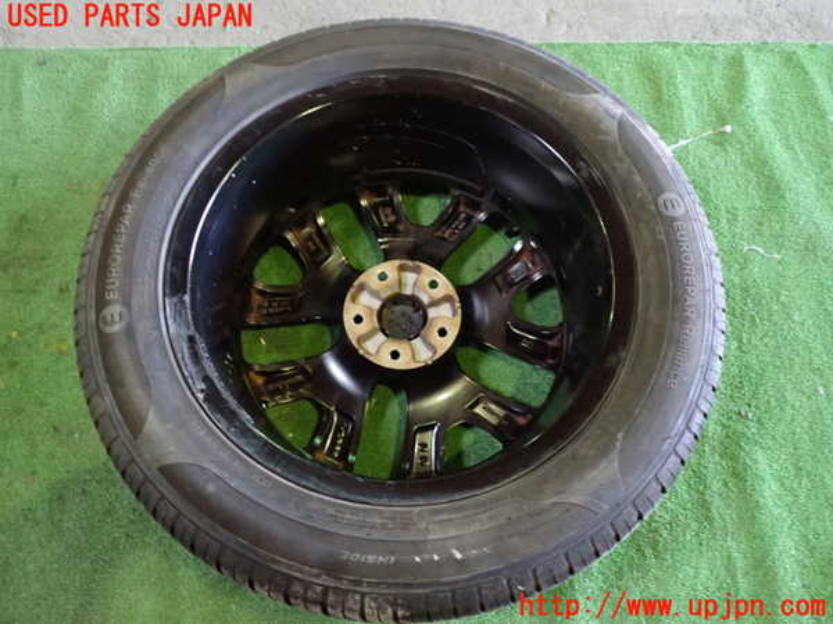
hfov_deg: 60.0
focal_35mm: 30
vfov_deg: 46.8
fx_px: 722
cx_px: 416
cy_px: 312
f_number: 2.3
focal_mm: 5.4
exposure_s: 1/25
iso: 800
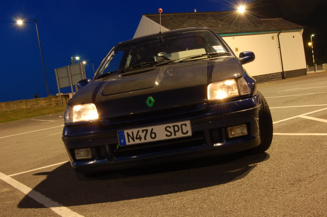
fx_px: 354
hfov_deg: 49.6
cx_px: 164
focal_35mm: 39
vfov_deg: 34.1
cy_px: 108
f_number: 20
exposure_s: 20
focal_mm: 26
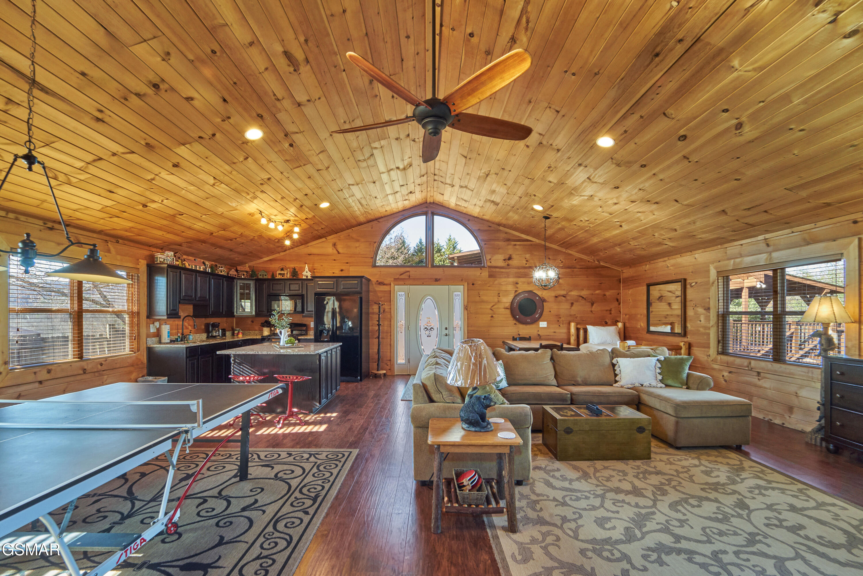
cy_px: 288
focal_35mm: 14
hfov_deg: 104.3
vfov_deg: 81.2
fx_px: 336
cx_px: 432
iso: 1000
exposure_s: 1/6
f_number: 14
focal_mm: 14
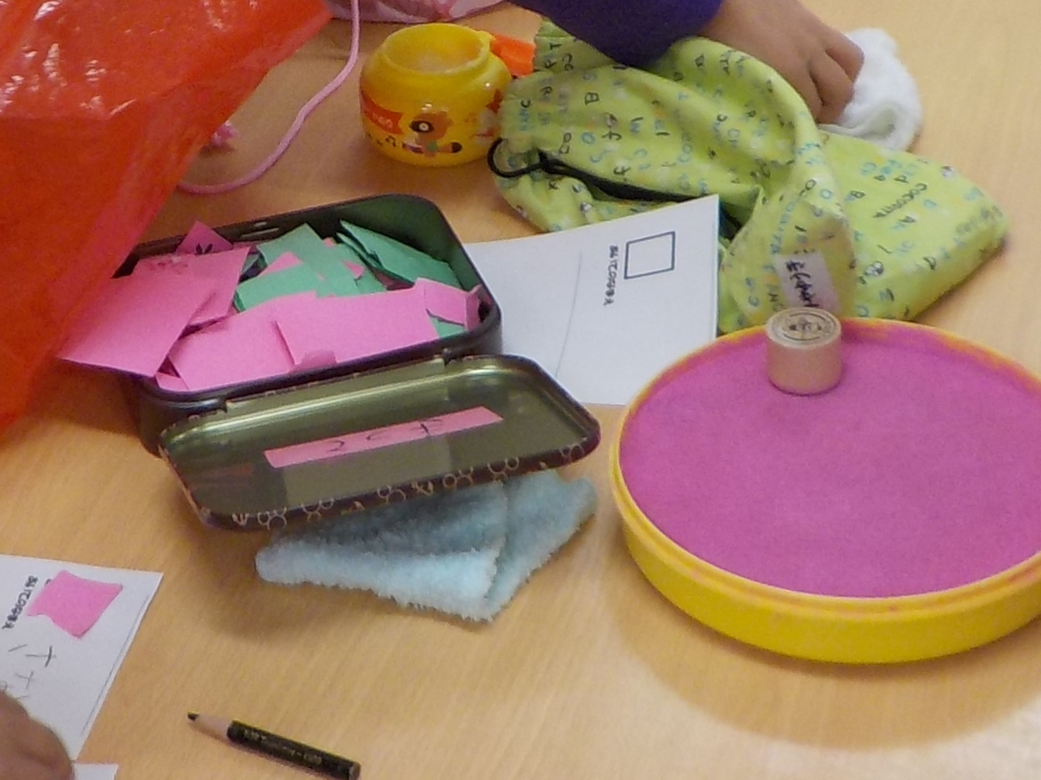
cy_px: -5
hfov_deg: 20.1
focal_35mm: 97
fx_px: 2917
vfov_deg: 15.0
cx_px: 257
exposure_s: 1/40
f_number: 3.3
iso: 125
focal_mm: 4.1
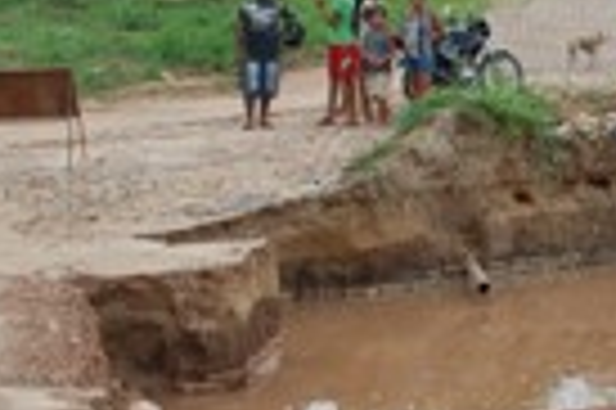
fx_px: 2017
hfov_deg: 16.9
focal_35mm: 118
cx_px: 665
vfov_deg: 11.6
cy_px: 234
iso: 200
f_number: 7.1
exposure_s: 1/200
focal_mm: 24
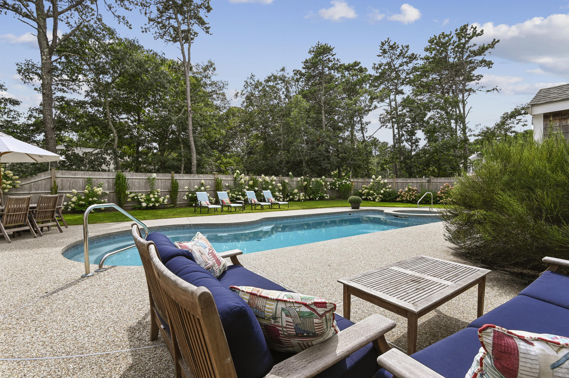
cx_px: 284
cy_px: 189
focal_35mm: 16
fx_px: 253
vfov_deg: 73.7
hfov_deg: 96.8
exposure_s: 1/250
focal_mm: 16
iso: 200
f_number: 8
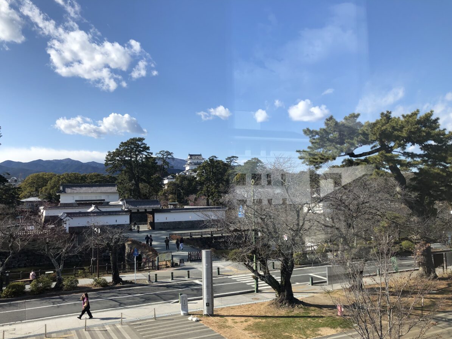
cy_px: 181
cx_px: 212
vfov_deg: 46.8
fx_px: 392
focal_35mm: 30
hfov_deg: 59.9
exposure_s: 1/1548
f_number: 1.8
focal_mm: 4
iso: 20
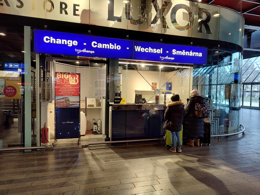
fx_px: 173
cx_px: 130
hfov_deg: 73.9
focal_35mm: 23
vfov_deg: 58.9
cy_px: 98
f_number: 1.8
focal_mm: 5.56
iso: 123
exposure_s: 1/50
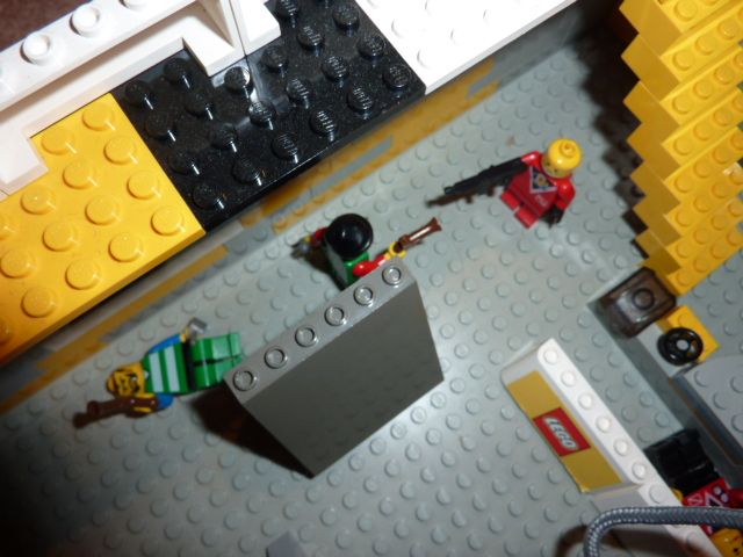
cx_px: 372
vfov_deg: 54.9
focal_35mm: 25
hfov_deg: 69.4
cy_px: 278
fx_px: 537
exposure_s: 1/30
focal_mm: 4.1
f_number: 4
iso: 100
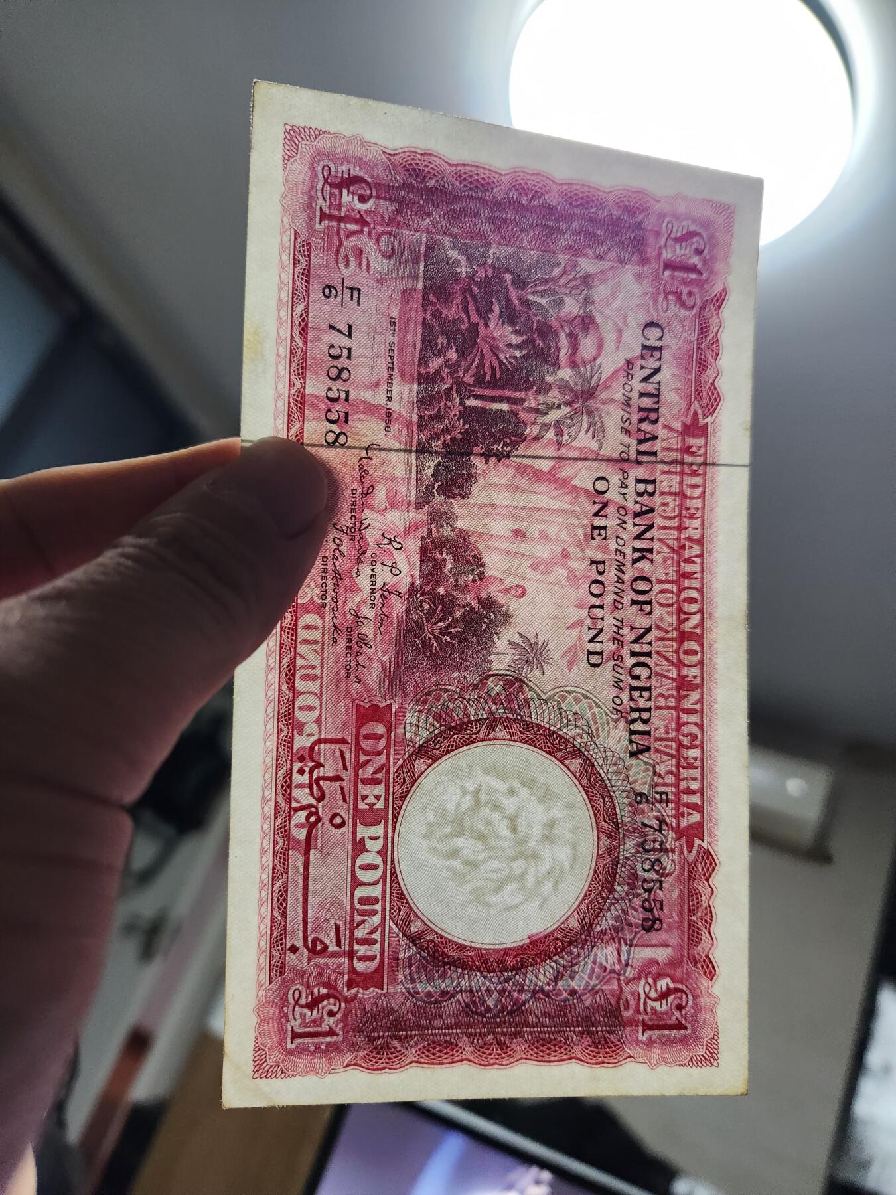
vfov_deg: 73.9
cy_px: 598
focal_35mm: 23
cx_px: 448
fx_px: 794
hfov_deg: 58.9
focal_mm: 5.4
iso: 640
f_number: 1.8
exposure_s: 1/100
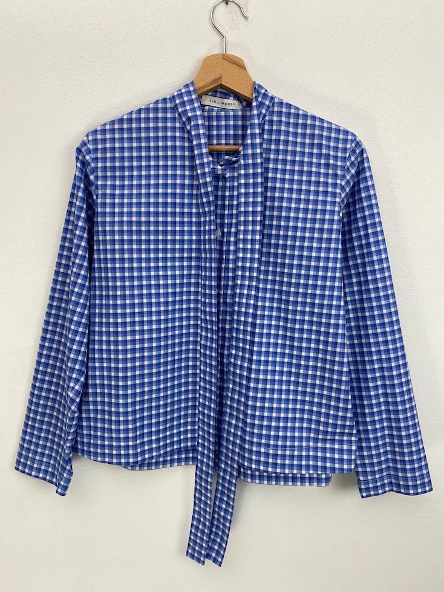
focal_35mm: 26
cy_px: 296
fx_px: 445
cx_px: 222
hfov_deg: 53.1
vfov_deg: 67.3
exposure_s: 1/100
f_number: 1.8
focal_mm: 4.25
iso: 50
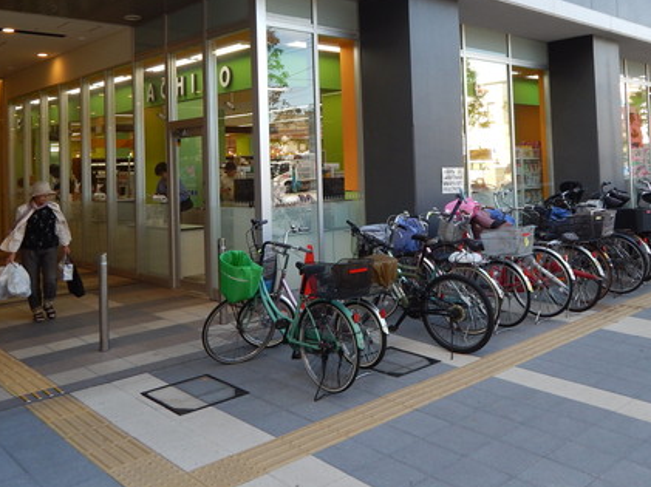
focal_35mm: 35
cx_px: 329
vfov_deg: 39.8
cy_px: 139
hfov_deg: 52.7
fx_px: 658
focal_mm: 4
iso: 125
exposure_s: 1/160
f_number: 3
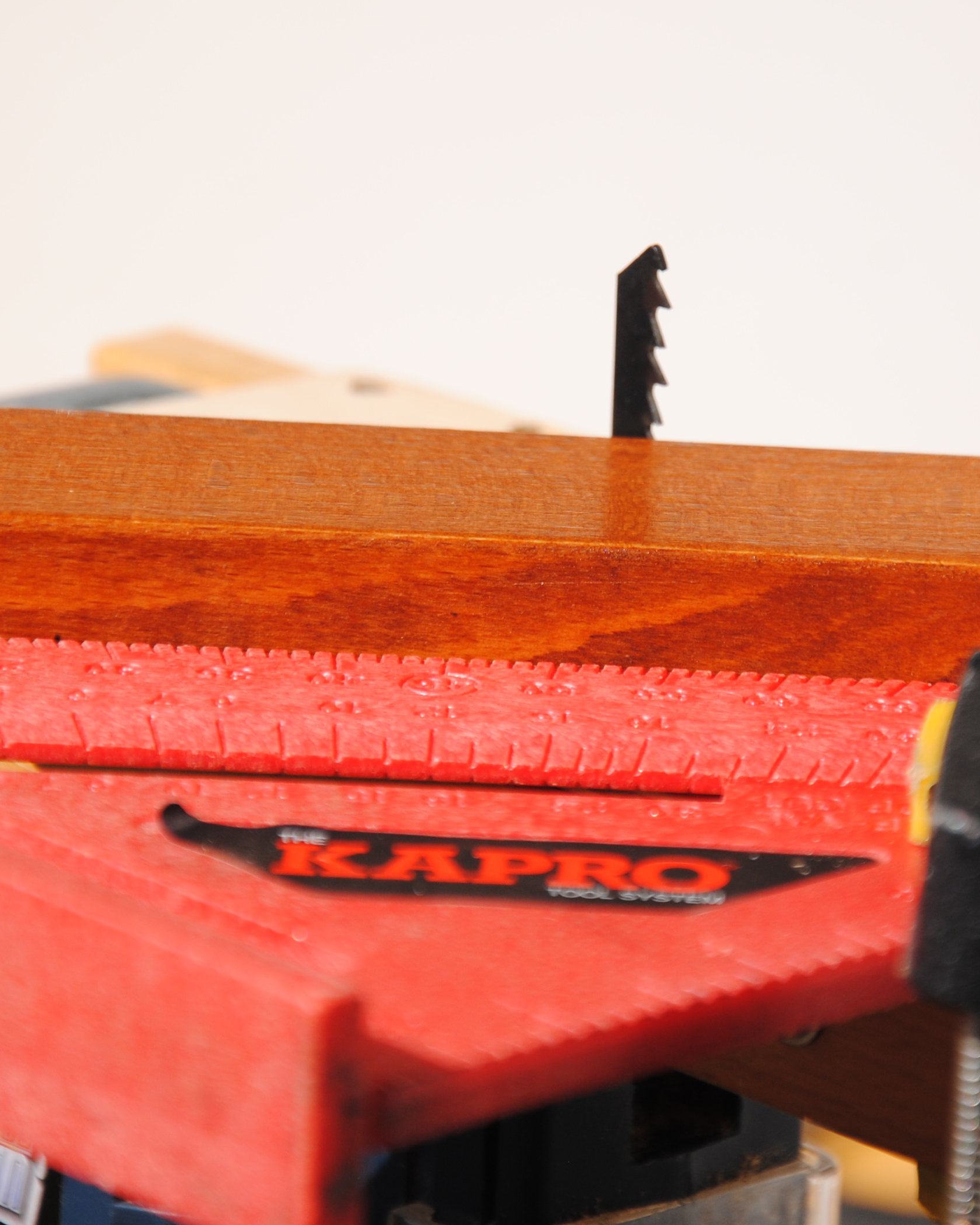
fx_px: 9858
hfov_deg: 5.7
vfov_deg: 7.1
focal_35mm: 272
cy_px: 528
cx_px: 624
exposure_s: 1/640
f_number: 6.3
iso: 100
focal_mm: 105
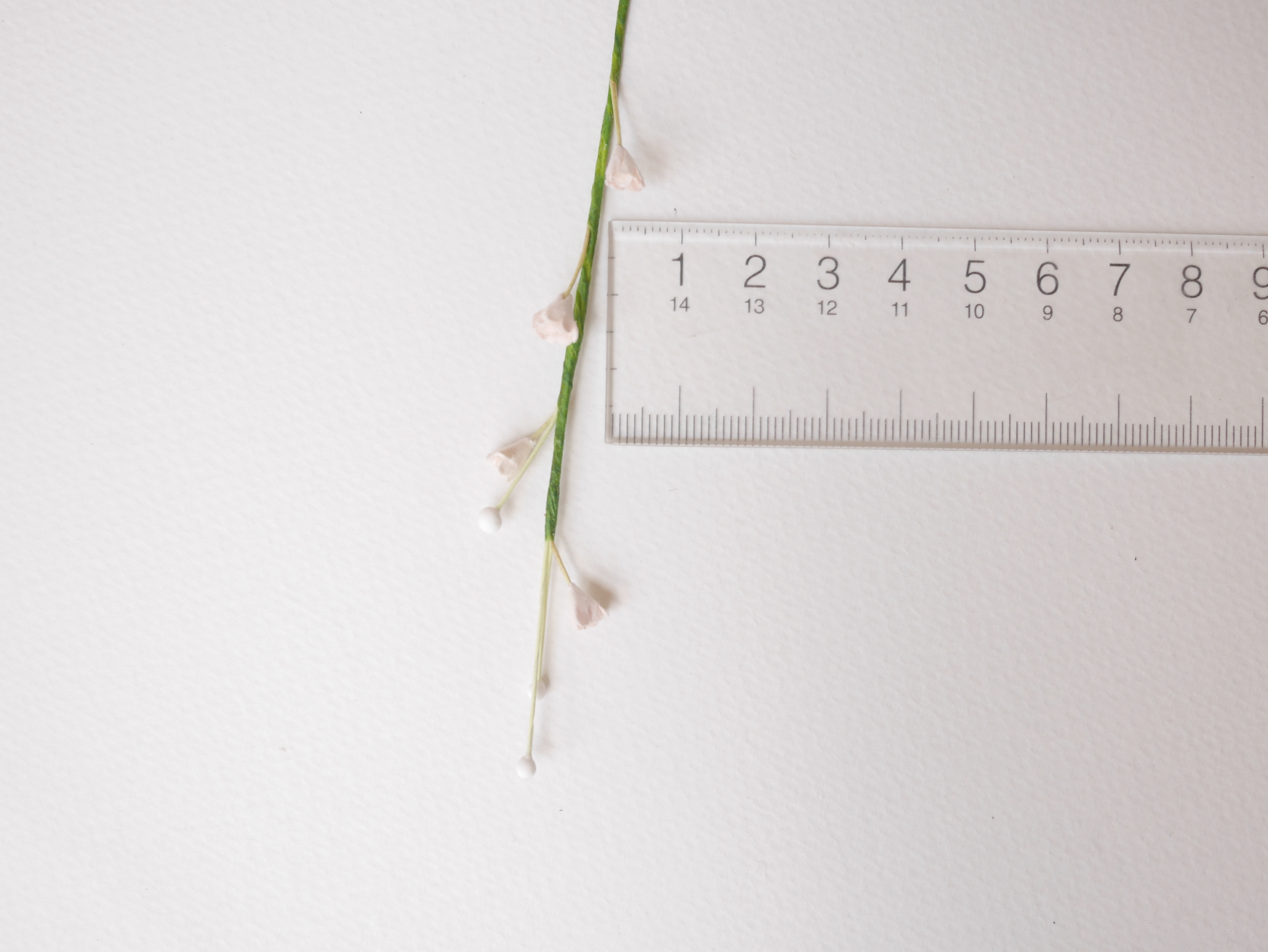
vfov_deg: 36.0
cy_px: 476
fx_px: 1466
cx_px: 634
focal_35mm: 40
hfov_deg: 46.8
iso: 800
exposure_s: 1/80
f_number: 5
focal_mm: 20
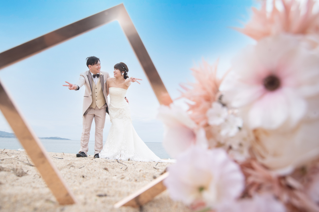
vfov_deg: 53.1
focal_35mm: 24
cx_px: 160
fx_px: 212
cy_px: 106
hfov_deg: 73.8
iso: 160
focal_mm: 24
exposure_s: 1/200
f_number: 8
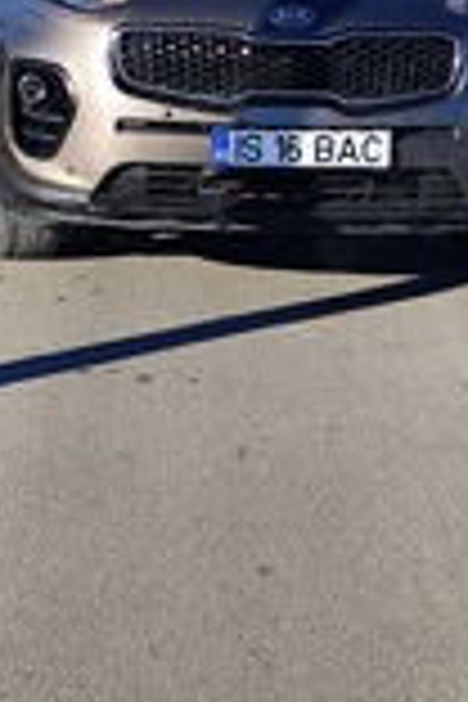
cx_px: 302
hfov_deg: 12.2
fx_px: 2184
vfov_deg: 18.2
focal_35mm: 112
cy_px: 234
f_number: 1.65
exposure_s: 1/689
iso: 50
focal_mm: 6.14
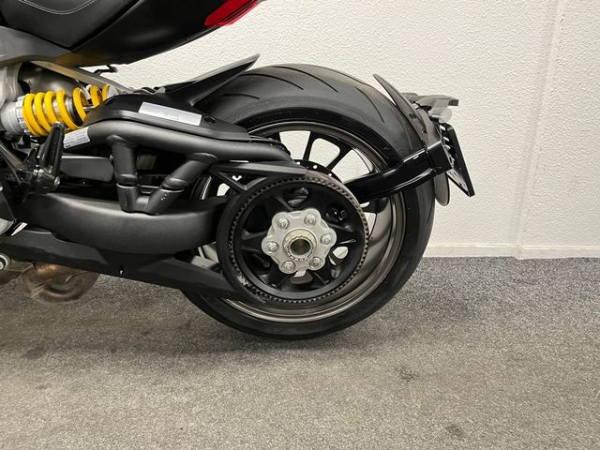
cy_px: 225
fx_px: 451
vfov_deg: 53.1
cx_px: 300
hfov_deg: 67.3
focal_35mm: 26
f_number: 1.6
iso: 250
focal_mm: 5.1
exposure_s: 1/50
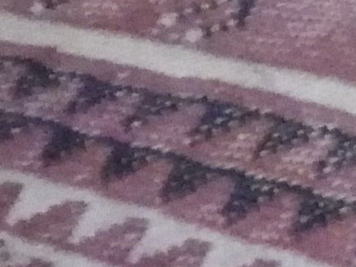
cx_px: 1179
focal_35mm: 213
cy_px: -545
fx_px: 2190
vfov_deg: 6.4
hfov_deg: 7.7
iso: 2500
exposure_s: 1/12.5
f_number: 2
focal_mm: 3.79
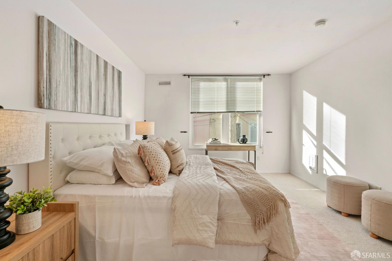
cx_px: 196
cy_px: 130
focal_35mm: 16
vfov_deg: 73.7
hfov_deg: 96.7
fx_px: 174
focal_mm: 16
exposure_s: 1/4
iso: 200
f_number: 16
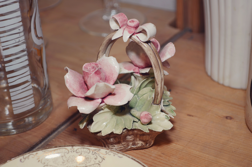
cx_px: 126
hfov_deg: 26.0
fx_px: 545
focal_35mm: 78
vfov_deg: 17.4
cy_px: 84
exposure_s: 1/40
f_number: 5.6
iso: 100
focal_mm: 52
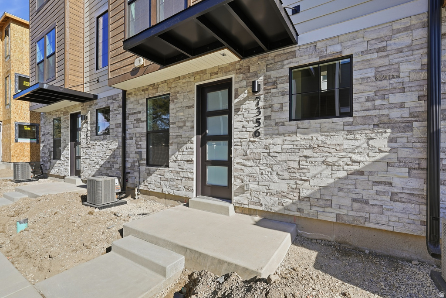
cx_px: 223
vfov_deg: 73.8
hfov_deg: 96.7
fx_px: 198
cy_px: 149
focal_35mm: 16
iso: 250
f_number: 10
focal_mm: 16
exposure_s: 1/4000
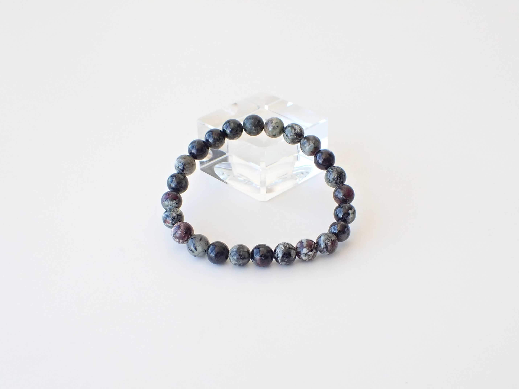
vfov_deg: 46.8
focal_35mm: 30
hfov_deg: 60.0
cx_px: 260
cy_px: 194
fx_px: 450
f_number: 3.2
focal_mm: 5.4
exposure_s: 1/125
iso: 200
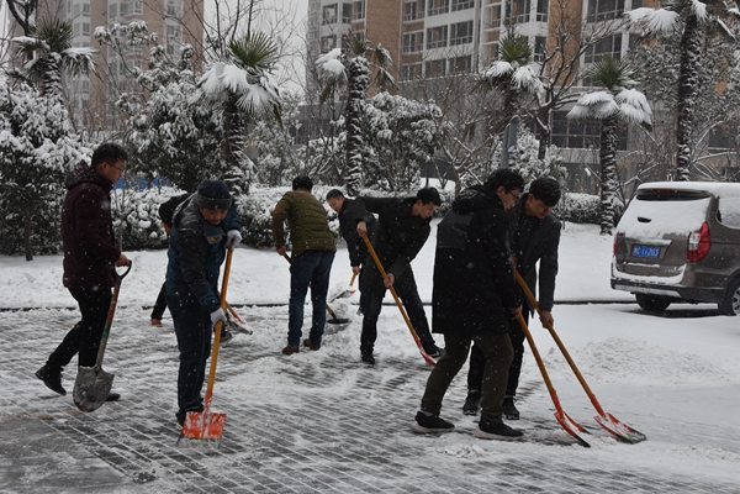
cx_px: 370
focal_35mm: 57
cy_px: 247
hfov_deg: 35.1
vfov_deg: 23.8
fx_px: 1172
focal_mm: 38
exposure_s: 1/400
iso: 800
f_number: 8
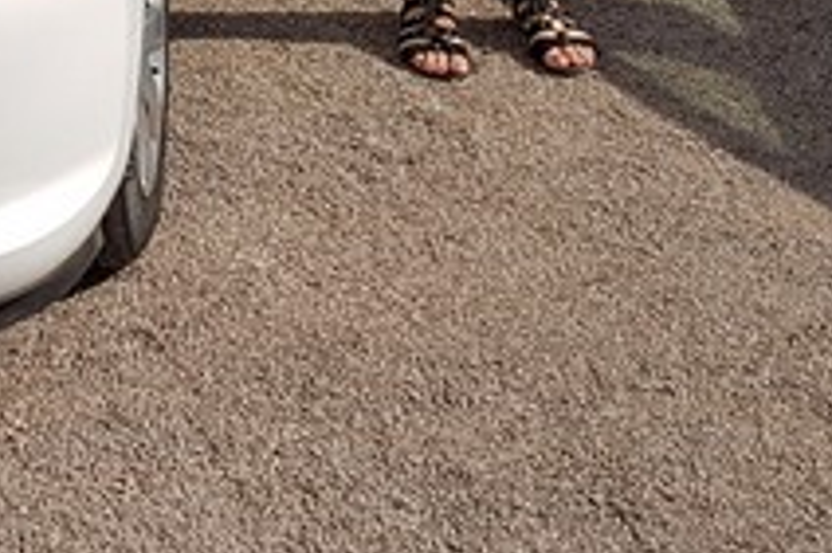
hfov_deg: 18.7
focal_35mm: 102
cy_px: -263
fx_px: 2355
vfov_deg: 12.7
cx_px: -220
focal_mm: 4.2
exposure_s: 1/3168
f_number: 1.7
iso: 40
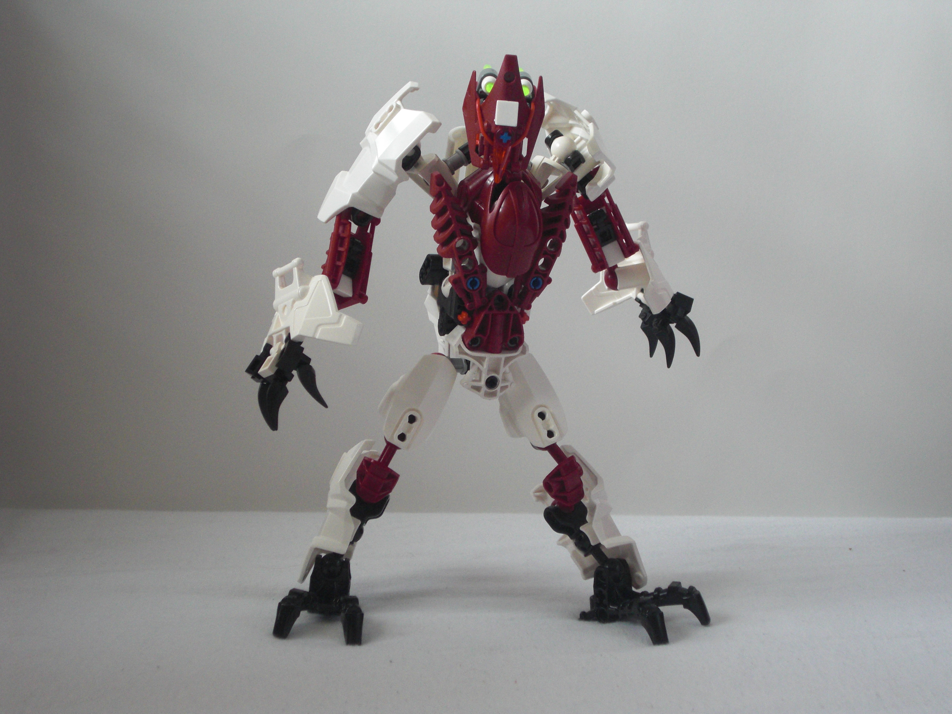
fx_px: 2035
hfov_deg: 26.3
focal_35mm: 74
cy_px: 357
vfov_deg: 19.9
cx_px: 476
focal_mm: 13.1
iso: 200
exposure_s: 1/13
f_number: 4.2
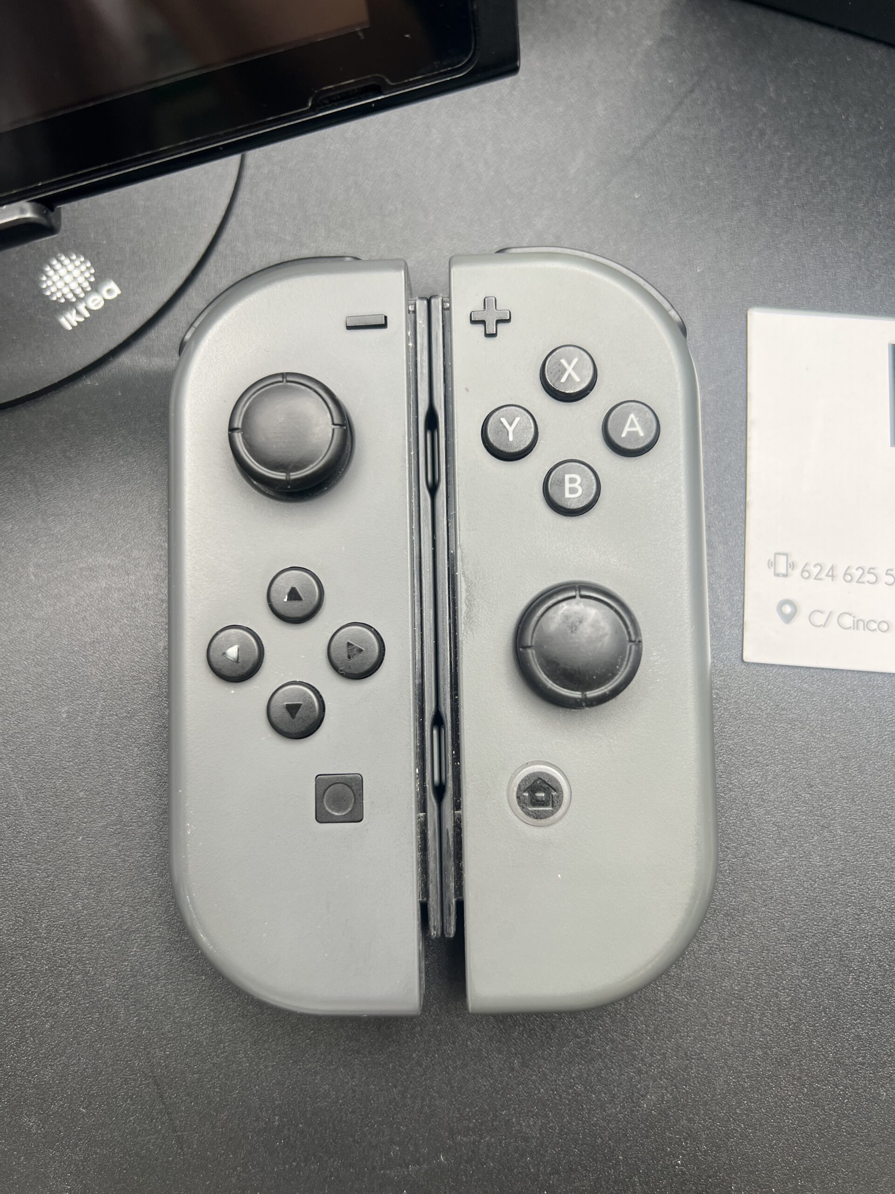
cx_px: 448
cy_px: 597
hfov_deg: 53.1
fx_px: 896
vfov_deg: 67.3
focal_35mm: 26
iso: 50
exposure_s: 1/100
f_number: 1.5
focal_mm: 5.7
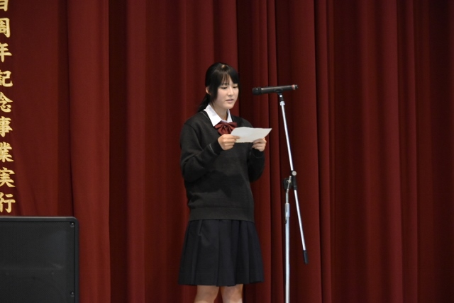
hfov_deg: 13.0
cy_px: 152
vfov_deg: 8.7
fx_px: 1988
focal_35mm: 158
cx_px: 227
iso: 3200
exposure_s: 1/20
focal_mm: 105
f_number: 4.8
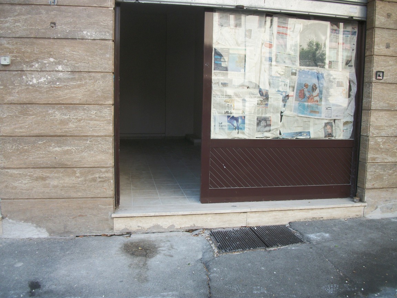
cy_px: 149
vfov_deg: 44.2
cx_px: 198
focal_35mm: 32
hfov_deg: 56.8
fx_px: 367
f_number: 2.9
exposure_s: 1/160
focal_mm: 5.7
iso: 80
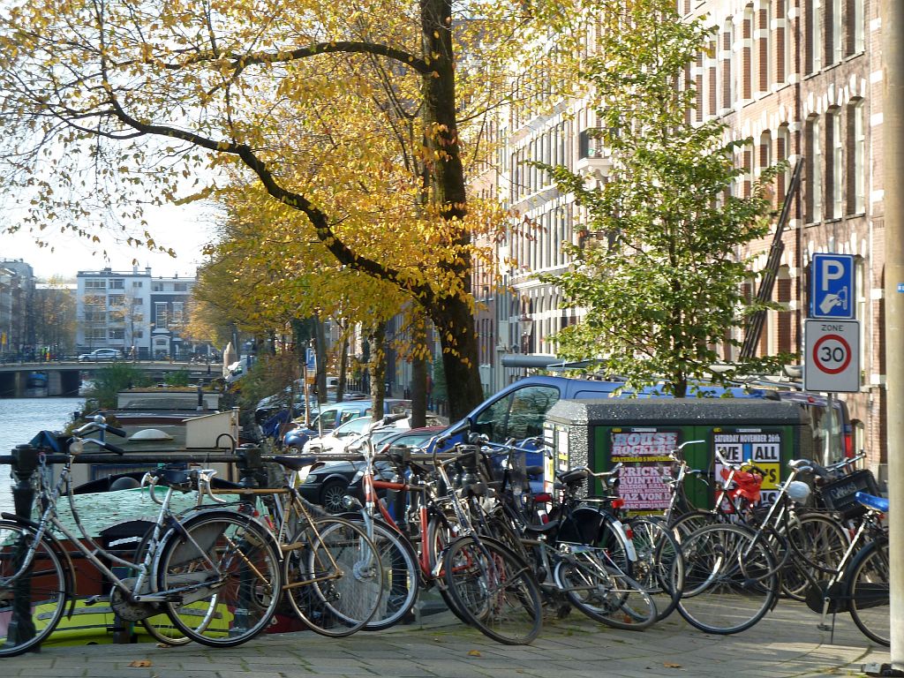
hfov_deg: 20.4
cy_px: 339
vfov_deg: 15.4
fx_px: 2507
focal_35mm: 96
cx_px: 452
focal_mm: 15.8
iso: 80
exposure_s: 1/125
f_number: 4.3
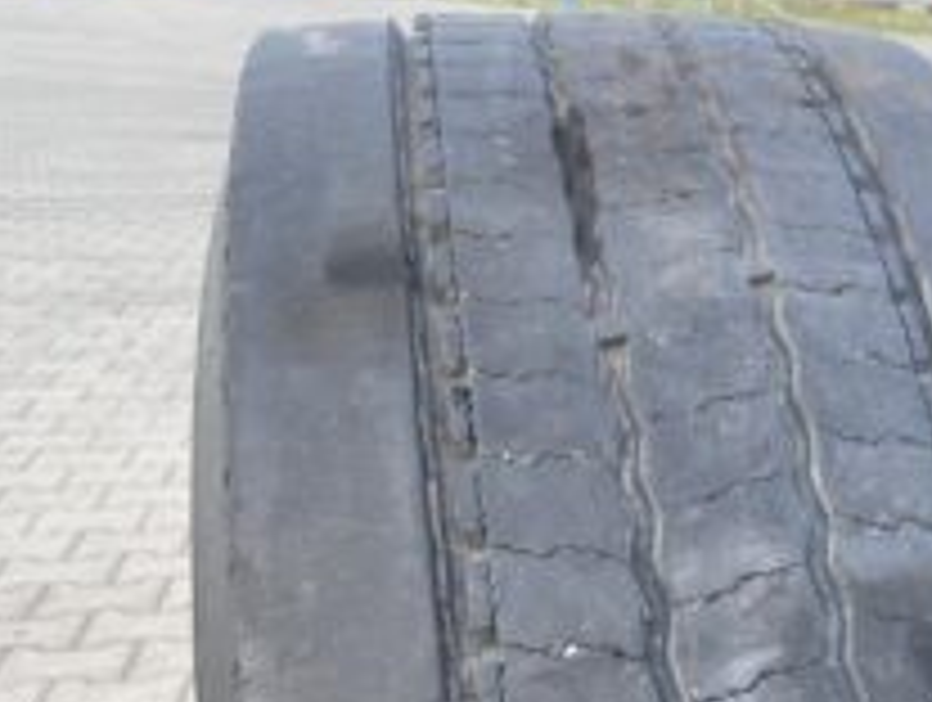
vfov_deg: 26.0
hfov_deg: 32.5
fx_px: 1456
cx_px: 946
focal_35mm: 54
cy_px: 664
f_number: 1.8
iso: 32
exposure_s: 1/209
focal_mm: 4.25
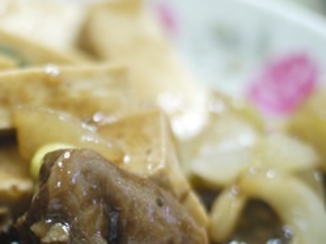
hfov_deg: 18.5
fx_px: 969
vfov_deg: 14.0
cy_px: 281
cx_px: -13
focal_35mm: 103
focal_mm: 20
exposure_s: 1/30
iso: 400
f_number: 1.7
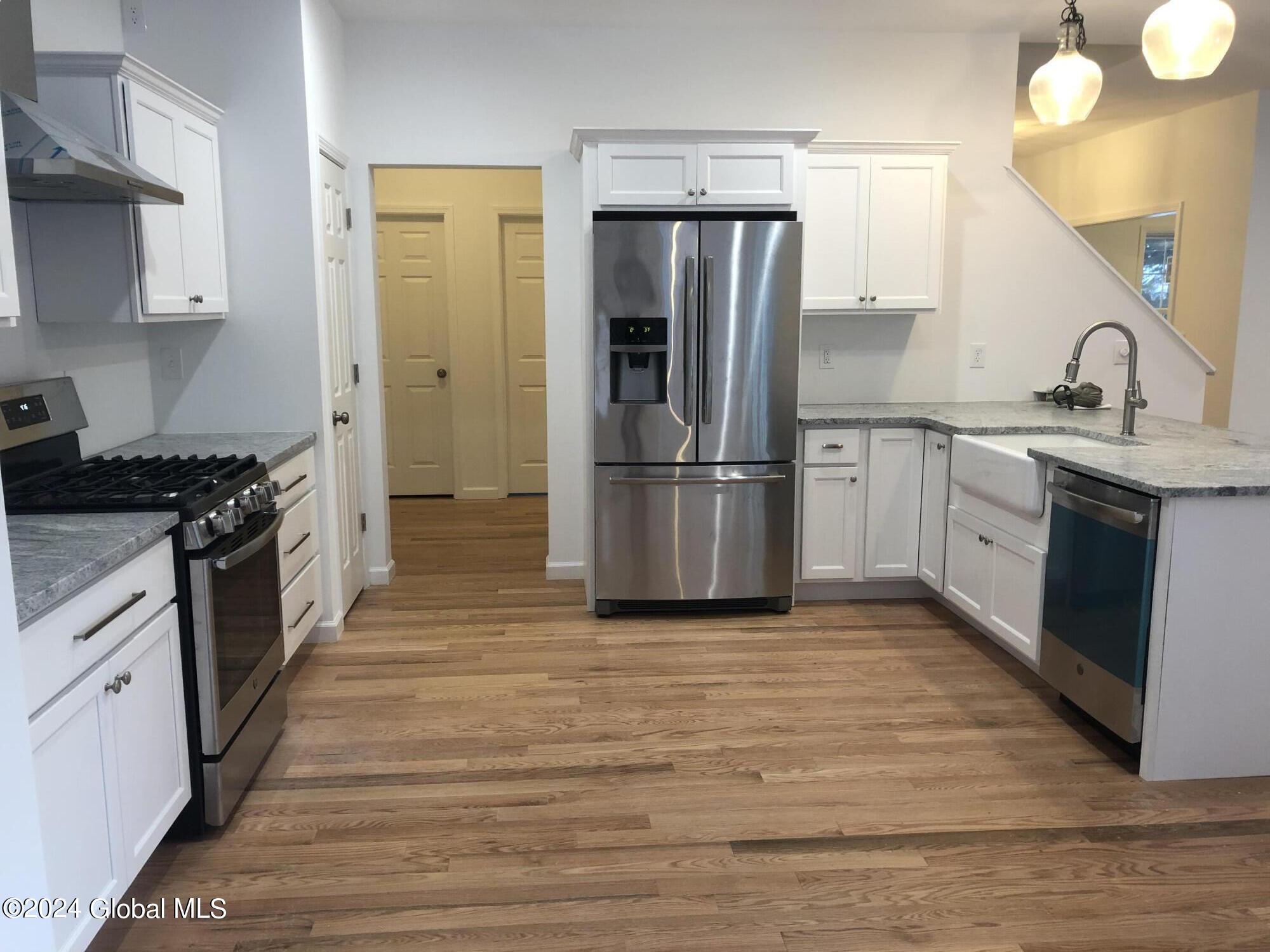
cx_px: 635
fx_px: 1027
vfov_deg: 49.7
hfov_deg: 63.4
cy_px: 476
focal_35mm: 28
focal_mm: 3.99
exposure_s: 1/24
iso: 40
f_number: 1.8
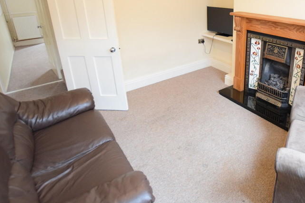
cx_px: 213
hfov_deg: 70.7
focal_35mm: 24
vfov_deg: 51.3
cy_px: 55
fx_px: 203
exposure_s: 1/60
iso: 1600
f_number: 3.5
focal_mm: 10
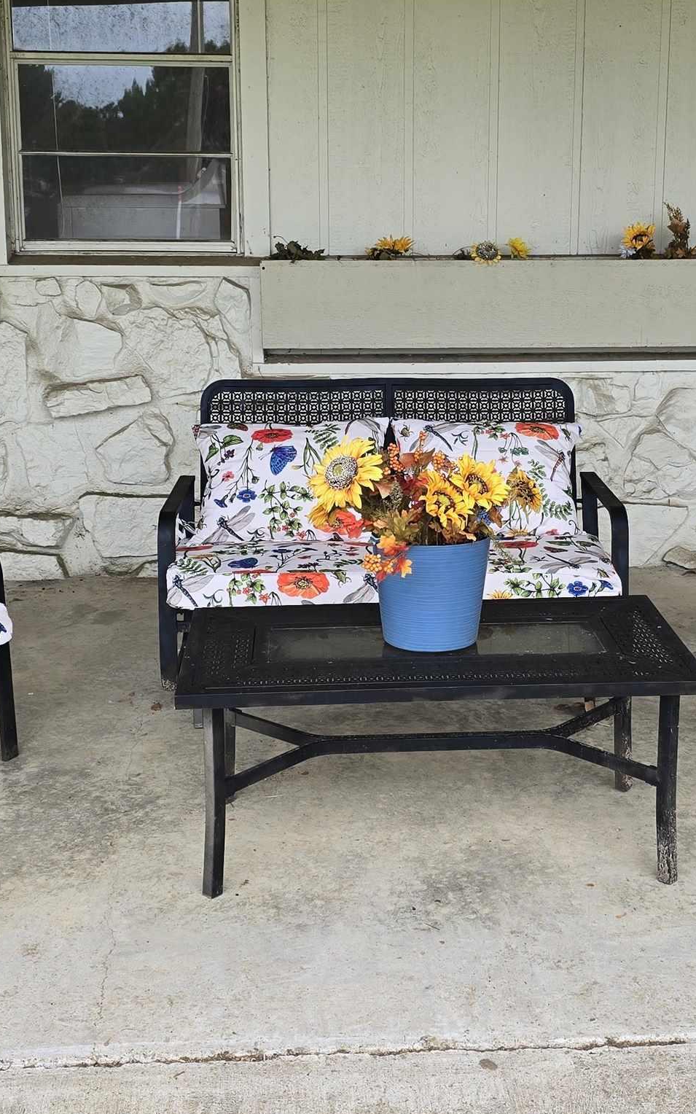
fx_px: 1487
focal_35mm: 49
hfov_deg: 26.3
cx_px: 434
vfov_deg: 40.9
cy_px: 448
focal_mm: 6.3
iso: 32
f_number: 1.7
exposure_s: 1/180
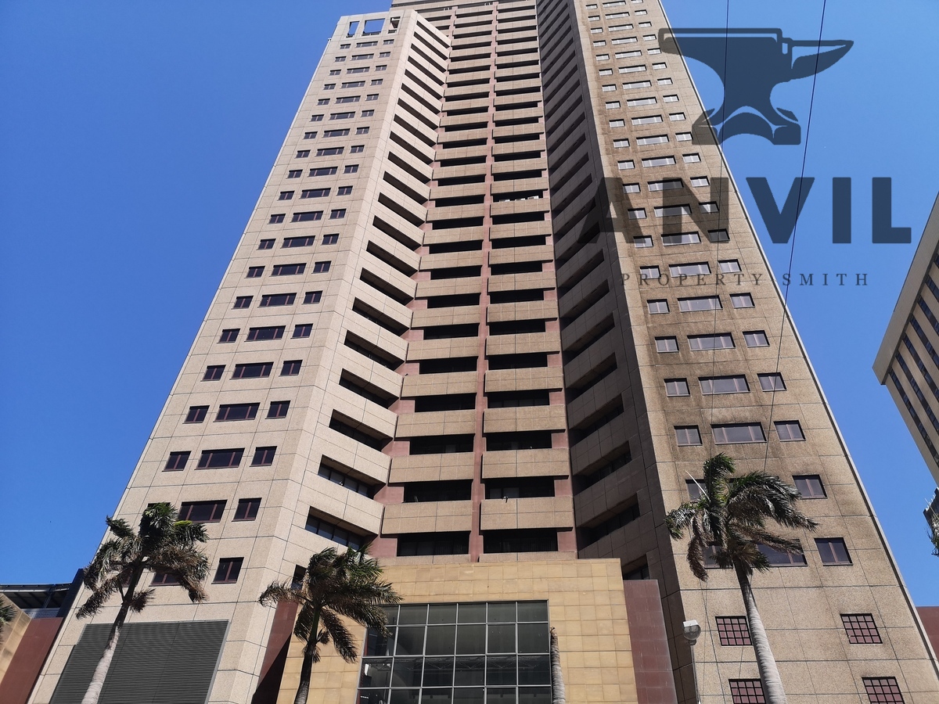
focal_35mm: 27
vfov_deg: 51.4
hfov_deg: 65.3
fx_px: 732
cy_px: 352
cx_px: 470
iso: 50
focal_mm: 3.95
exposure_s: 1/1618
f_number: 1.8
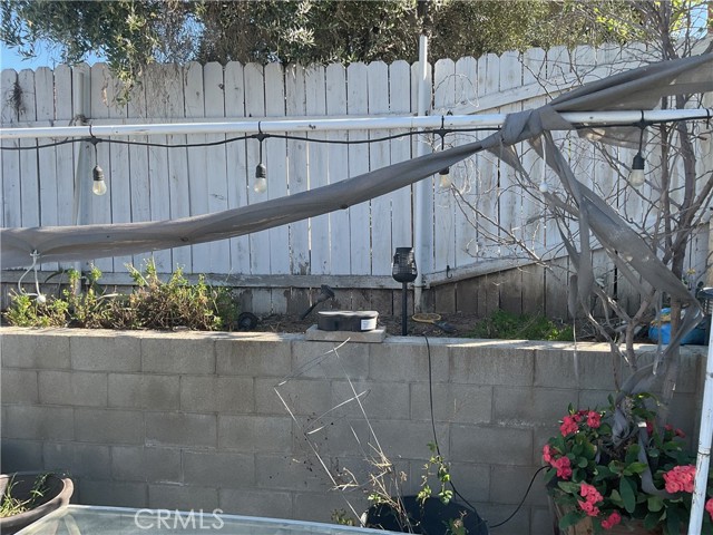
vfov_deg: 48.2
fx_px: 597
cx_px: 356
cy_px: 268
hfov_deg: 61.7
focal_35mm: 29
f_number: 1.8
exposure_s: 1/383
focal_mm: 3
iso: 16
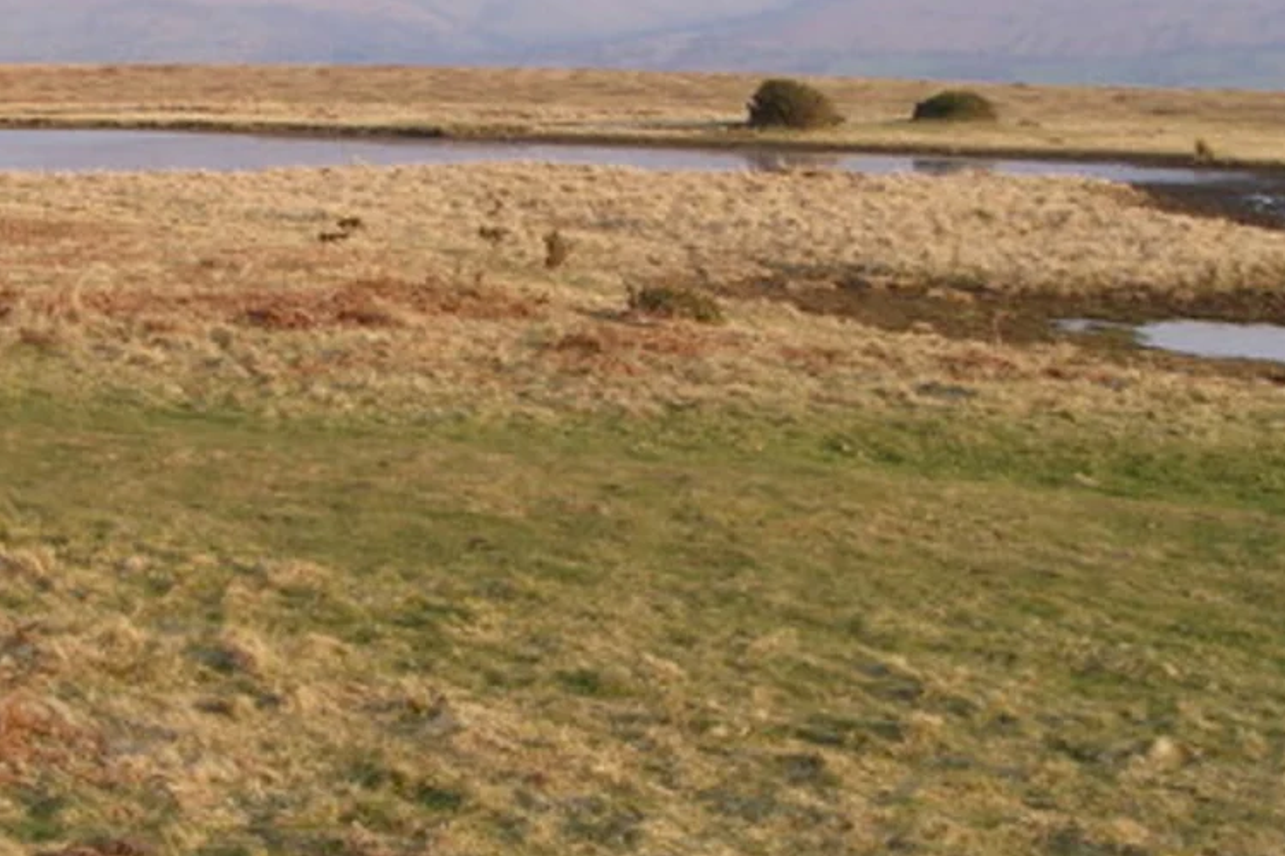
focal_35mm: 76
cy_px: 412
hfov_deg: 26.3
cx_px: 329
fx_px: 2712
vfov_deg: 17.9
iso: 64
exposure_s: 1/60
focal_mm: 6.3
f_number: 6.6
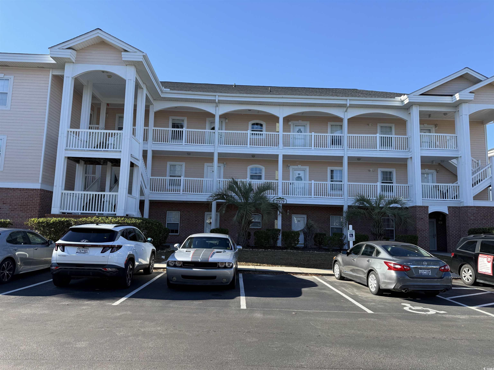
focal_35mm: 24
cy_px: 185
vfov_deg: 56.8
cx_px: 247
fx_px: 343
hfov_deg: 71.6
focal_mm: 6.76
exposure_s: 1/1689
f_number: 1.78
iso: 80
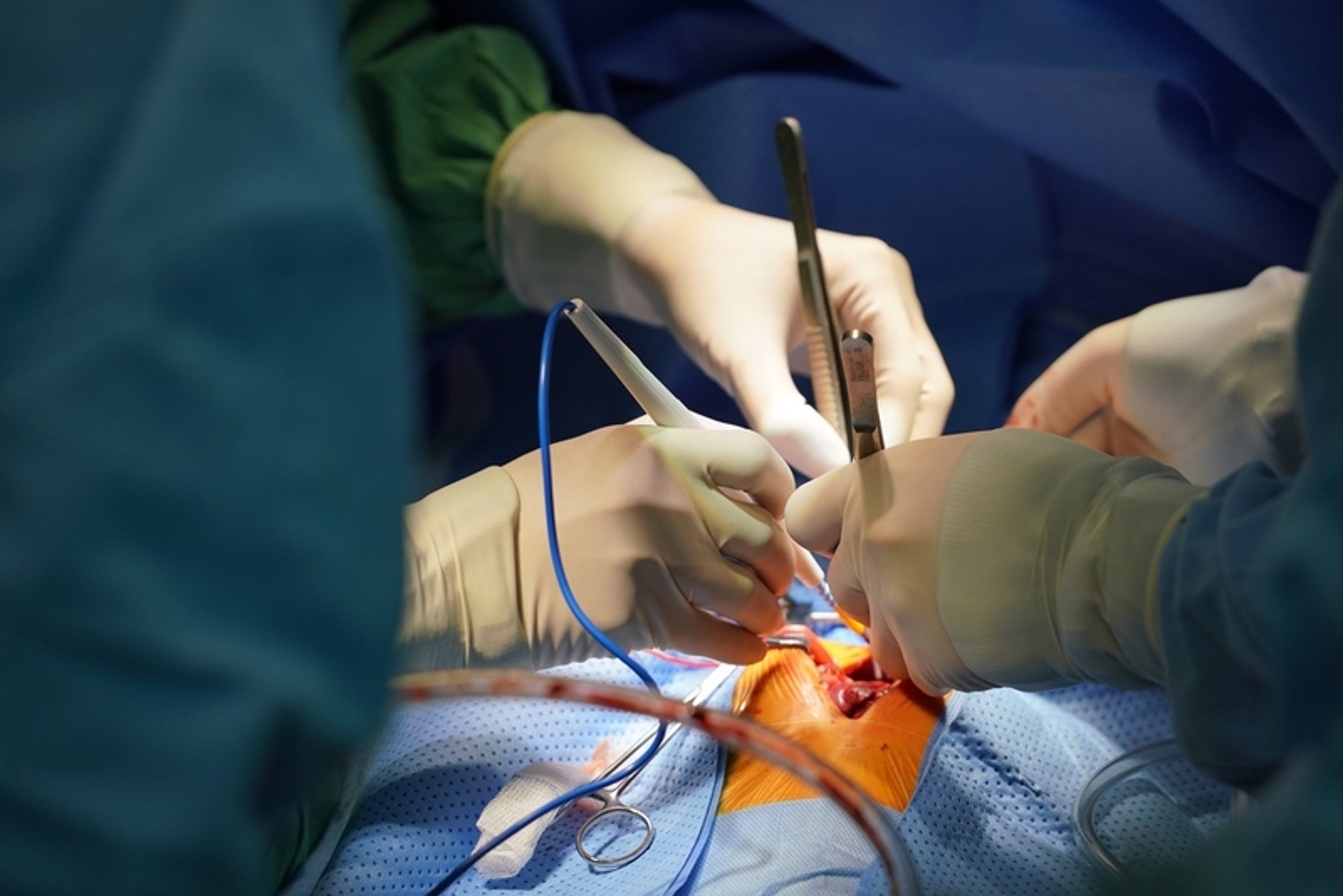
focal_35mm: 200
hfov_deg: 10.3
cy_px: 448
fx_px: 7463
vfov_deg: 6.9
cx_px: 672
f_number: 4.5
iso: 400
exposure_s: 1/500
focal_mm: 200
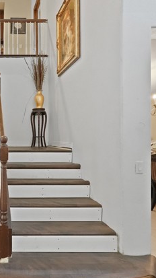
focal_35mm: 26
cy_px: 138
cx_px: -10
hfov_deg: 37.9
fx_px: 191
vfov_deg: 71.9
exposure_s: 1/25
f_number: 5
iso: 12800
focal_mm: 16
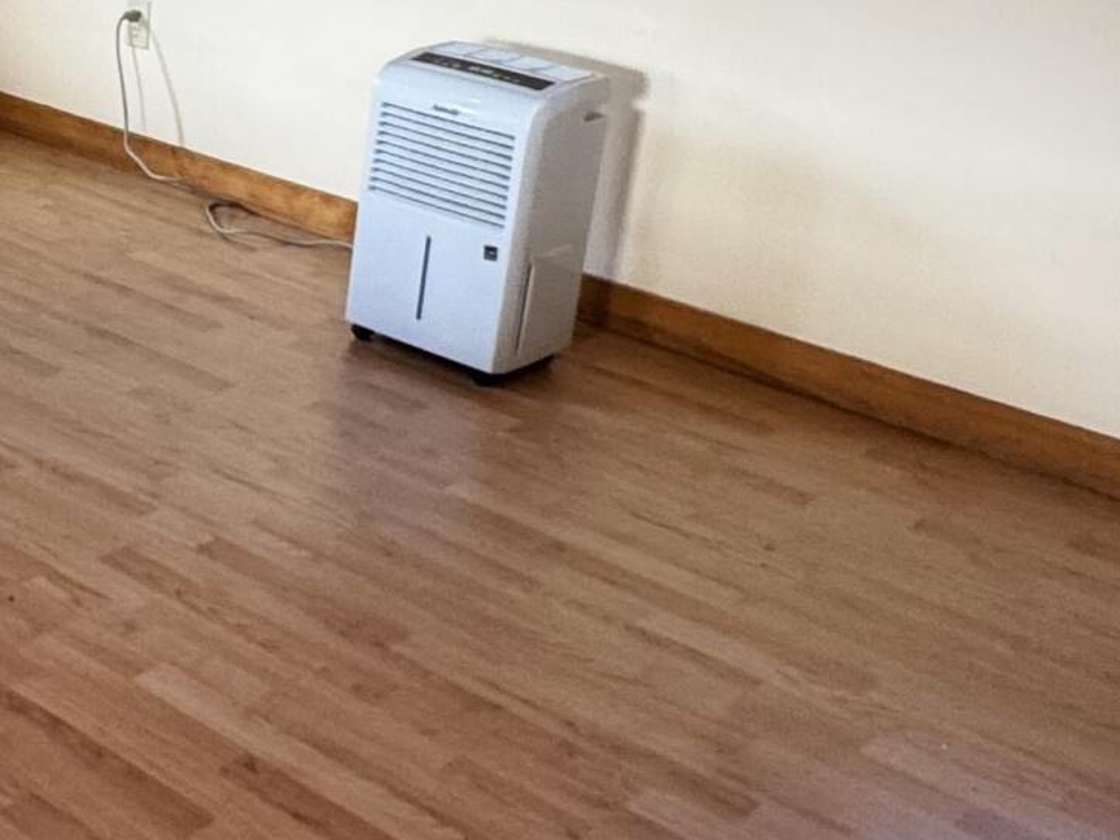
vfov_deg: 25.1
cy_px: 257
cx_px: -155
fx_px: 1877
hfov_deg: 29.5
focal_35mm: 58
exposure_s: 1/60
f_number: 2.2
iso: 200
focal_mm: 2.22
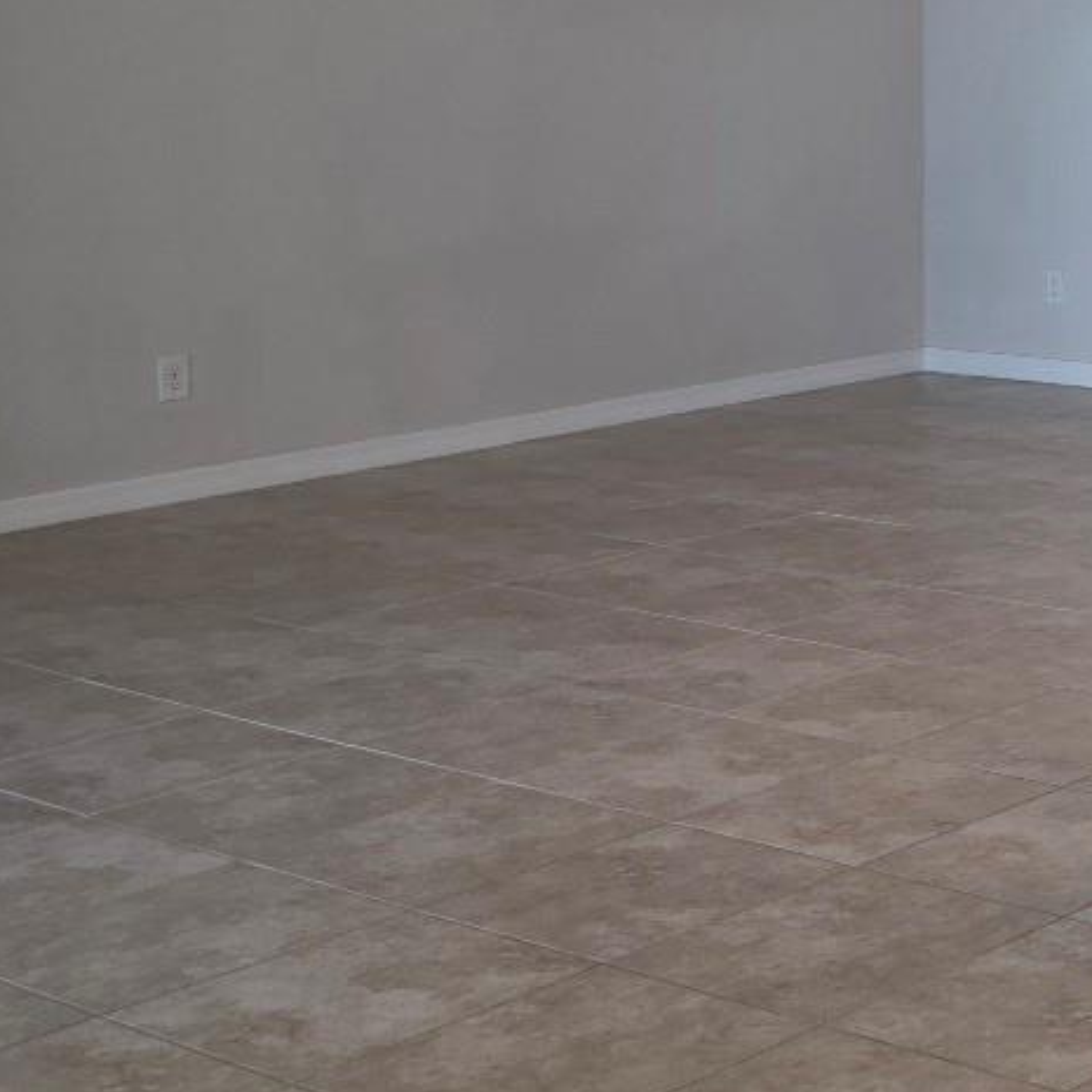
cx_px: 1832
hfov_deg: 19.8
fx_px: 2498
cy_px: 9
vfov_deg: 23.6
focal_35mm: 70
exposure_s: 1/120
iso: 100
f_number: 1.7
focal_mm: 6.3
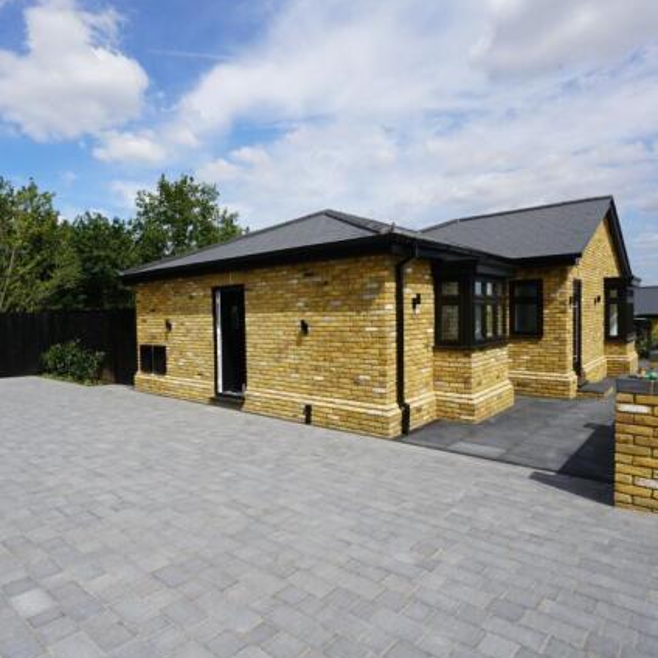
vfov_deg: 72.1
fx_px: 452
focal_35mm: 21
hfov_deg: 71.3
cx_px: 260
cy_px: 334
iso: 100
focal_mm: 16
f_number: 14
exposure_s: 1/100
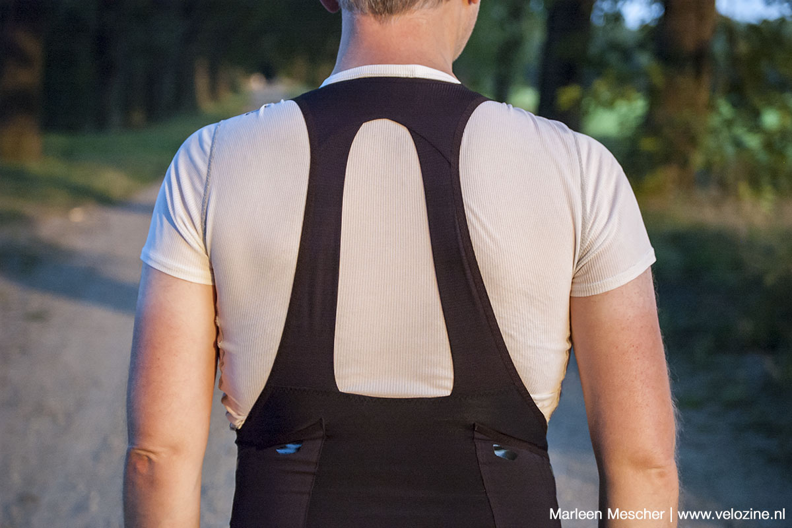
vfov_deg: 16.6
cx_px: 396
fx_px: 1815
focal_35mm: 82
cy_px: 264
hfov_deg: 24.6
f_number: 4
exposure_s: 1/640
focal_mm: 55
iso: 500
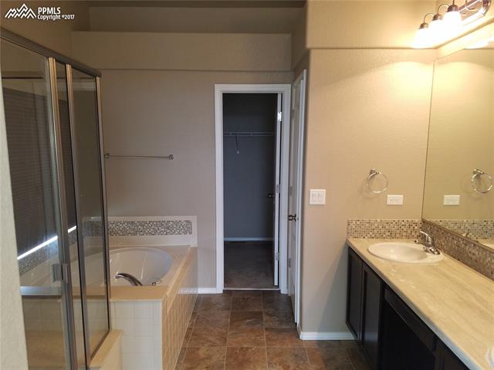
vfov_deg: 53.0
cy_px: 185
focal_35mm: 26
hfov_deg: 67.3
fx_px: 371
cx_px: 247
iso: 80
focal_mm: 4.2
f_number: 1.7
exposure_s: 1/24
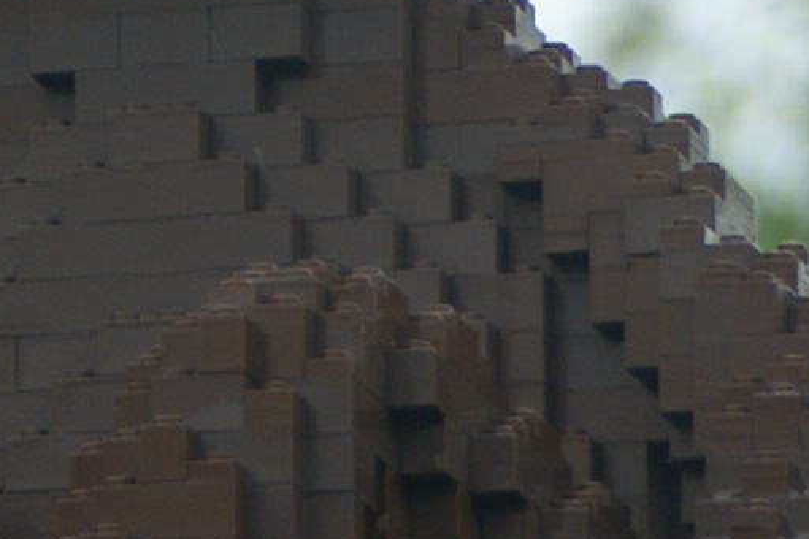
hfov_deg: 2.3
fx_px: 20107
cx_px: -2
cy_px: 103
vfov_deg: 1.5
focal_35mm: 895
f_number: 6.3
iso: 100
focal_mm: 105
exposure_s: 1/160
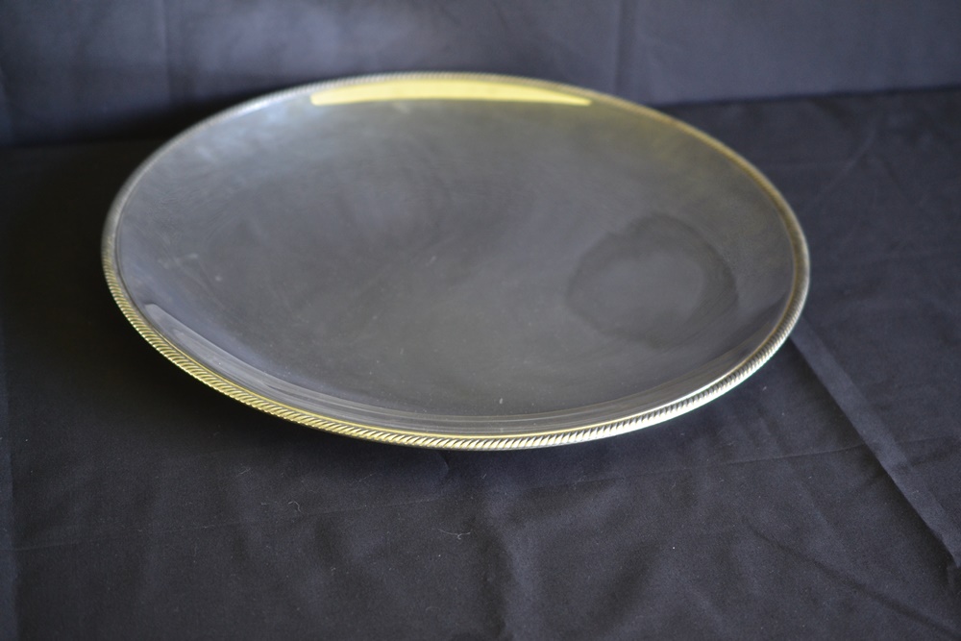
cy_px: 320
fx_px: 1602
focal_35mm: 60
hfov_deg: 33.4
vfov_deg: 22.6
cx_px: 480
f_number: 2.8
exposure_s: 1/60
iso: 800
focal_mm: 40
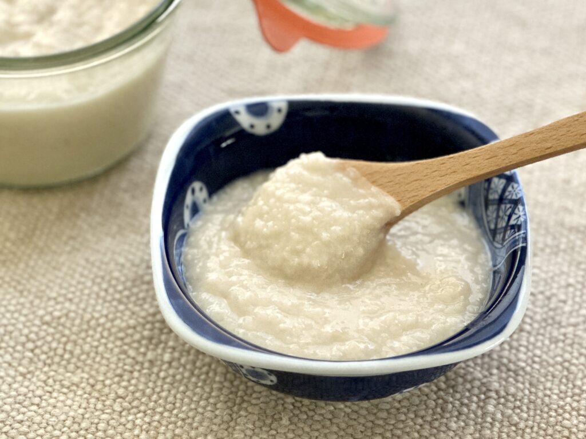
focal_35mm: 77
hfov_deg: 25.3
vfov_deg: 19.1
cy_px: 220
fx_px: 1304
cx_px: 293
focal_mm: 9
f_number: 2.8
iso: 250
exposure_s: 1/115
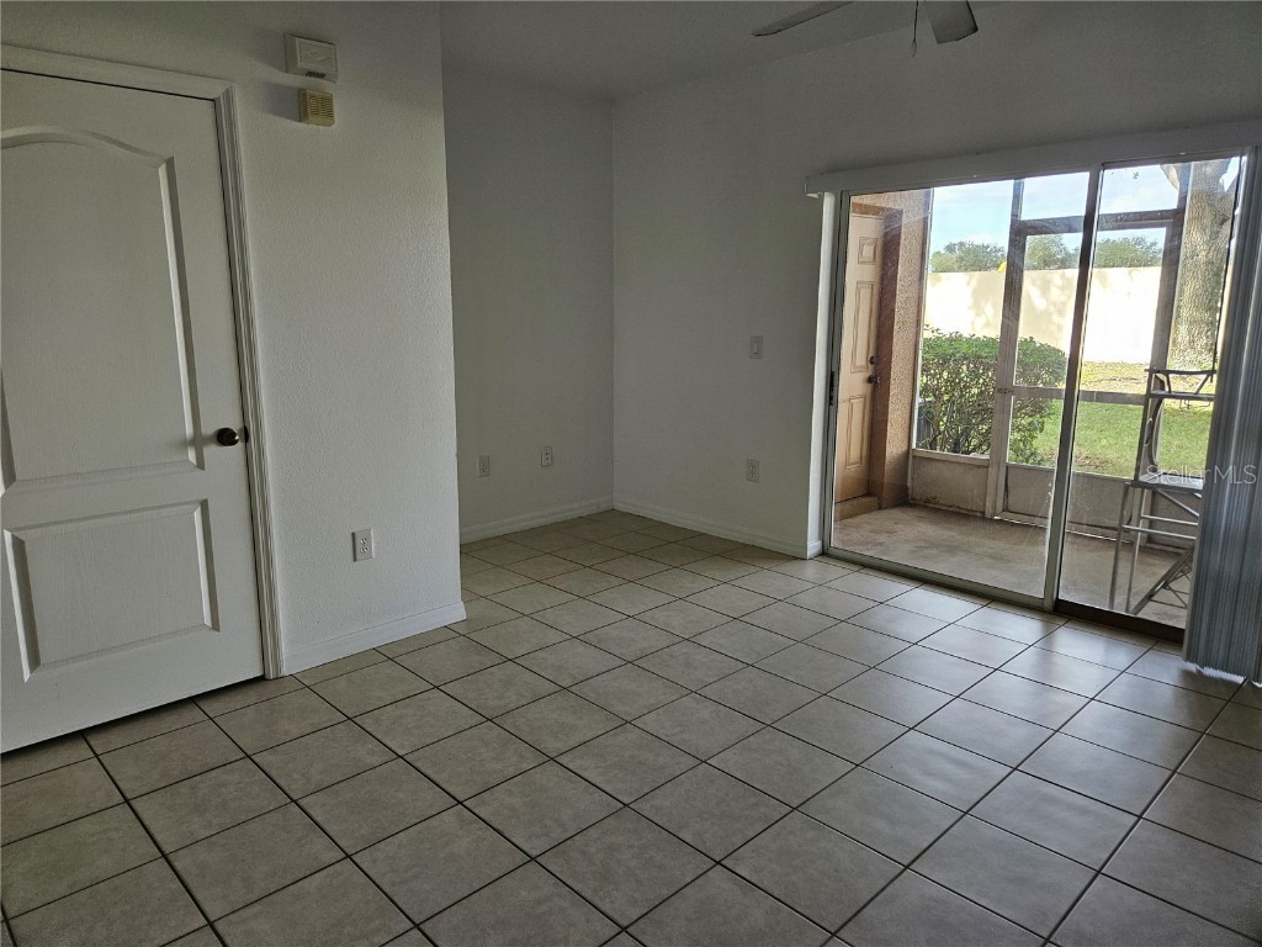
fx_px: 839
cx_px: 631
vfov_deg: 58.9
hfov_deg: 73.9
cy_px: 474
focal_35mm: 23
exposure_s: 1/207
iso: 160
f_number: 1.8
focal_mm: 5.4
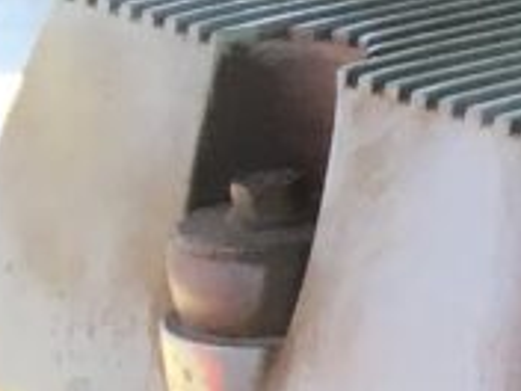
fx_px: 3100
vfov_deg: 7.0
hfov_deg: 7.9
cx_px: 1687
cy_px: 773
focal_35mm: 206
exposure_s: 1/120
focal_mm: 3.3
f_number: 2.4
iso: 40
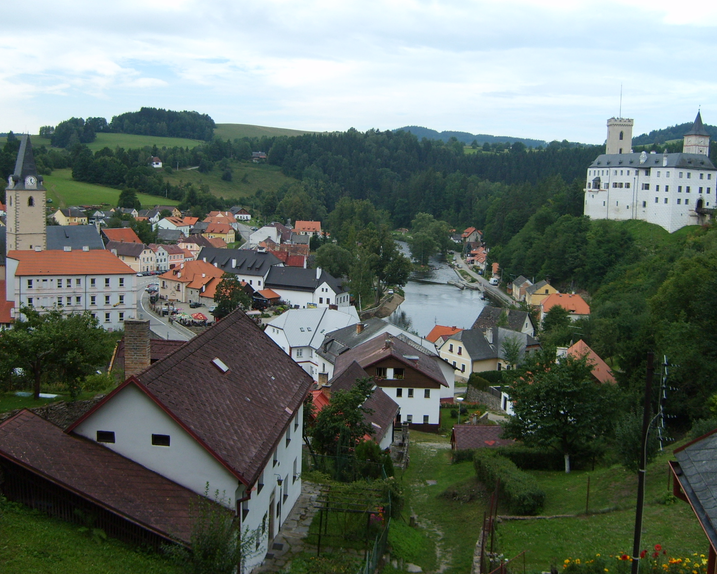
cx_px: 364
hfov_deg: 49.1
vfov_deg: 40.1
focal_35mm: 37
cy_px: 286
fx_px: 785
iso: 50
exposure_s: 1/750
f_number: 2.8
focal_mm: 5.8
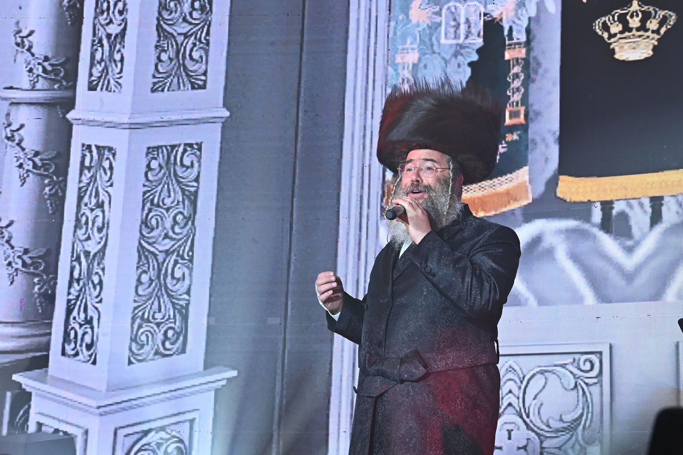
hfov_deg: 20.0
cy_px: 228
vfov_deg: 13.4
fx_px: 1934
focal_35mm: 102
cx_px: 342
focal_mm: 102
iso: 2000
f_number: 13
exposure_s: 1/100
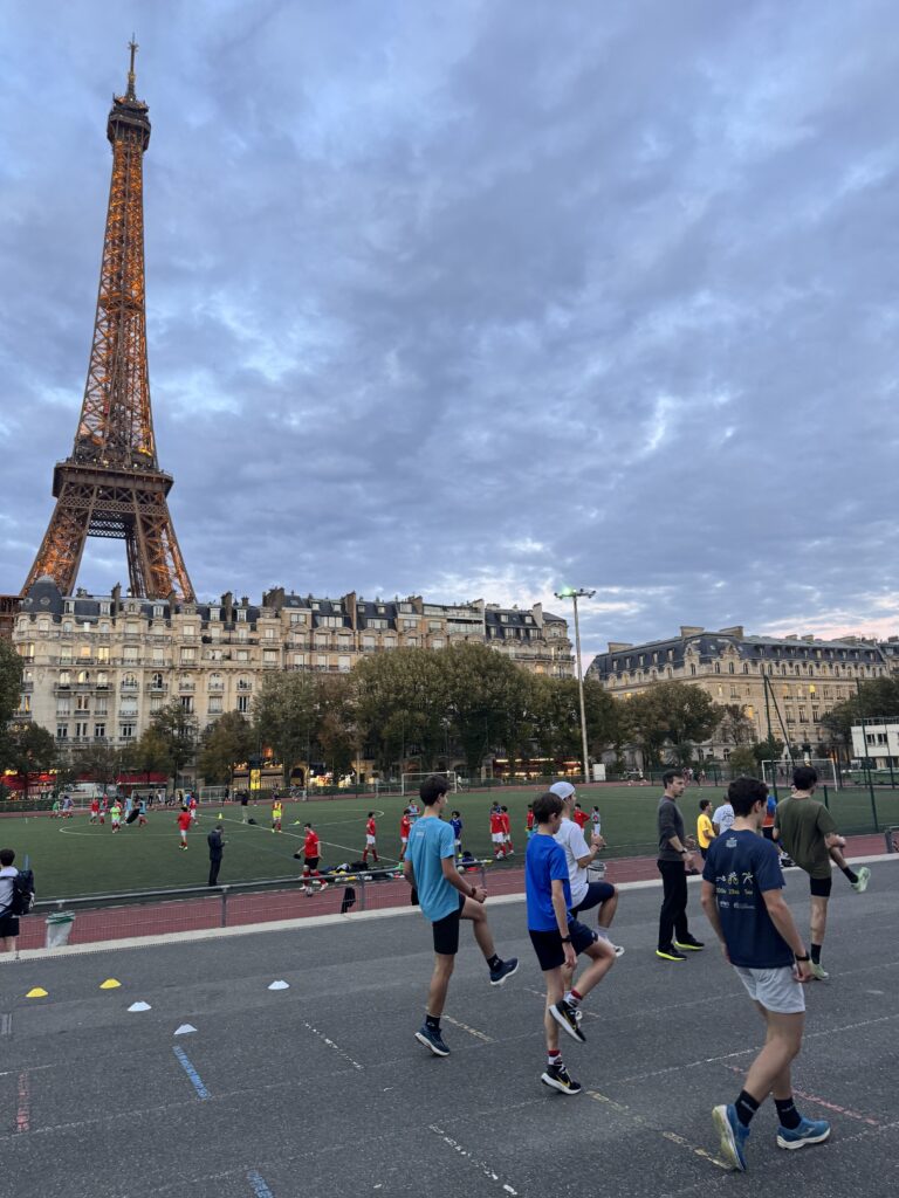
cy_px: 599
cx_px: 450
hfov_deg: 56.8
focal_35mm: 24
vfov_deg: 71.6
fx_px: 831
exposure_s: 1/100
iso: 200
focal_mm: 6.76
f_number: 1.78
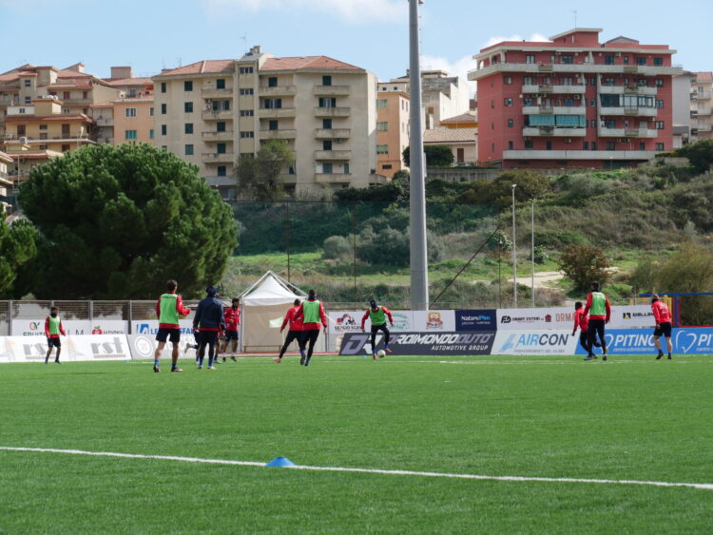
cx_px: 356
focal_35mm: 120
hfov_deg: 16.4
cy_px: 268
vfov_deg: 12.4
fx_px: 2472
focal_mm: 60
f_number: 8
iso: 200
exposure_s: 1/400
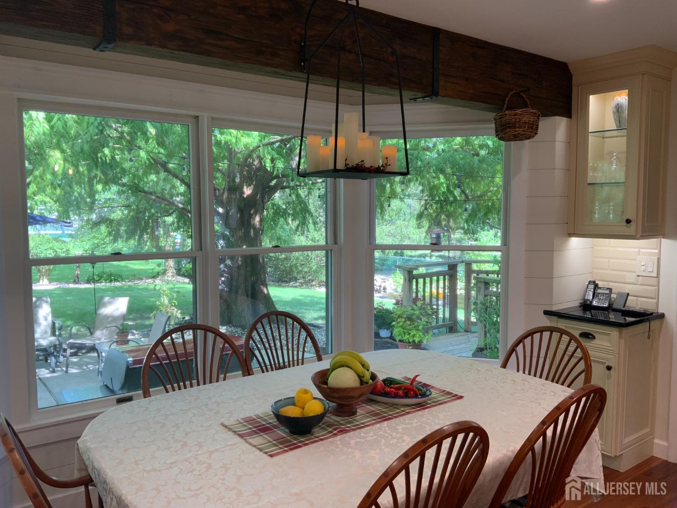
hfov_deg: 61.7
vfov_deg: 48.2
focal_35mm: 29
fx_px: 567
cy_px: 254
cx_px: 338
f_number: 1.8
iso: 32
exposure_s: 1/60
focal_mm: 3
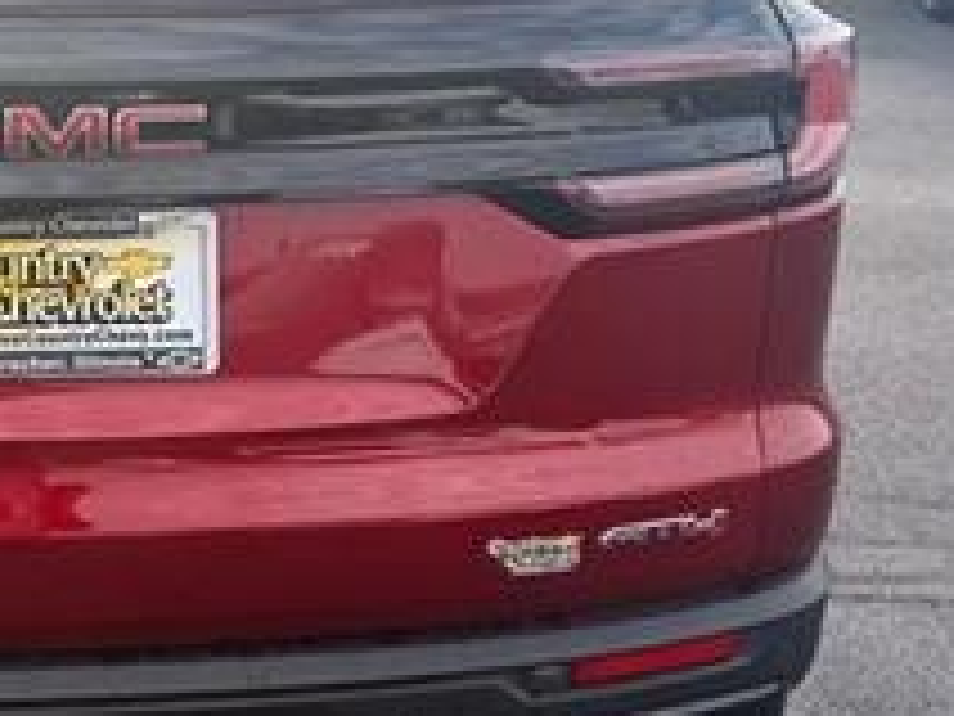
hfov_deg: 31.7
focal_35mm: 57
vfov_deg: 25.5
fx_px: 1571
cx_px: 50
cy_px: 225
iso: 100
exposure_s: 1/1271
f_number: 1.78
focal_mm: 6.76
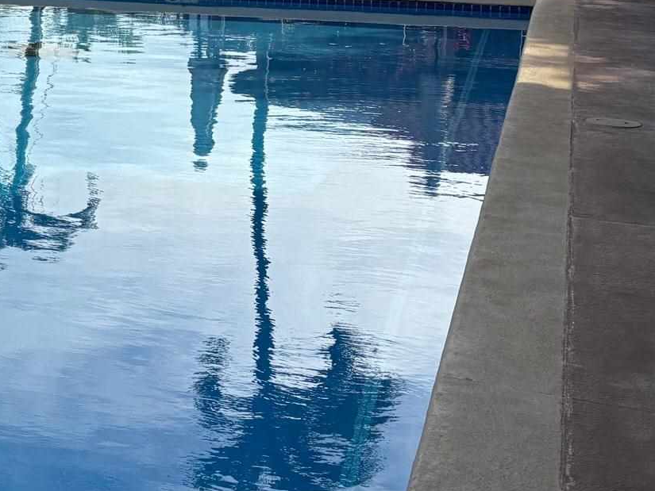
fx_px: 1703
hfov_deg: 19.9
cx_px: -217
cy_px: 93
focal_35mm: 90
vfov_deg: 16.3
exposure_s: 1/4065
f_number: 1.6
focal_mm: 5.96
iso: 50
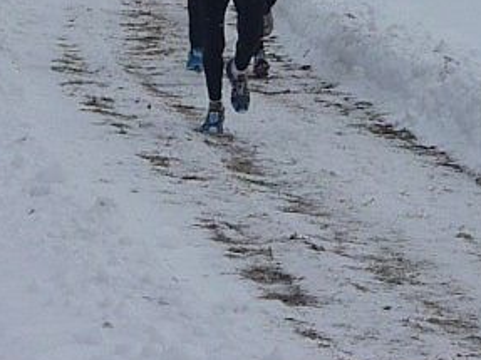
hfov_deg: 8.6
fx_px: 3195
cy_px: -20
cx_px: 344
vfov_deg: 6.4
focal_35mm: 230
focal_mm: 17.5
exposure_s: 1/400
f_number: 11
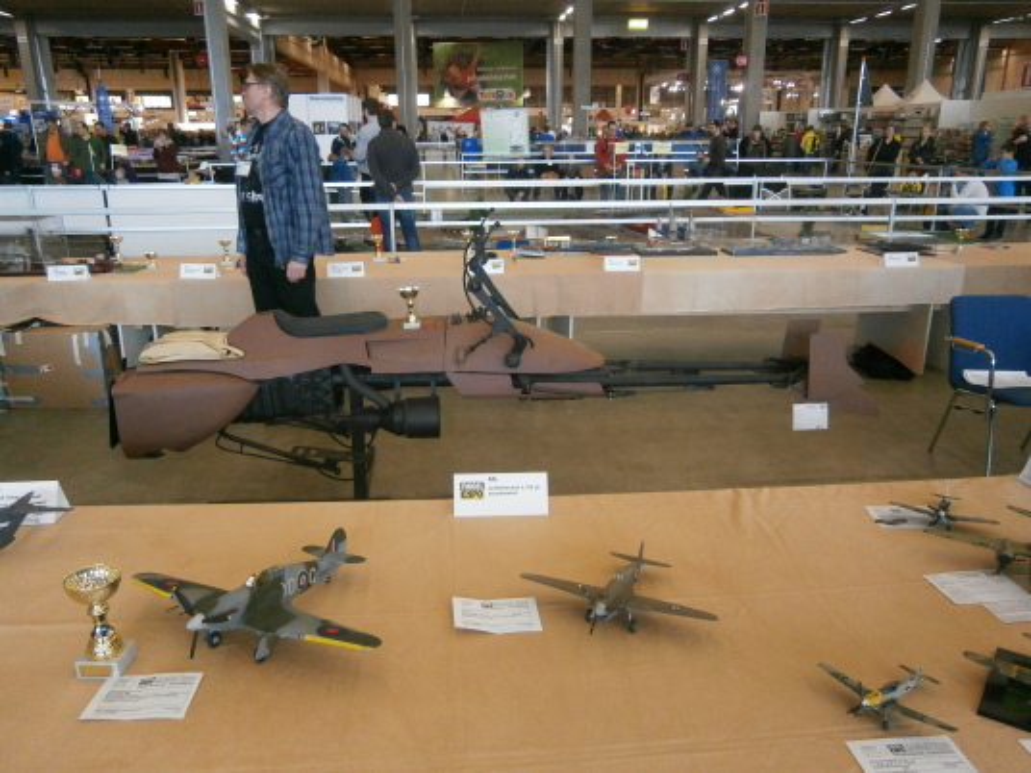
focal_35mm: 26
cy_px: 386
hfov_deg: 67.3
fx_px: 774
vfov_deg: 53.1
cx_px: 516
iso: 400
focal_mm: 4.7
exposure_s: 1/50
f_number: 2.8
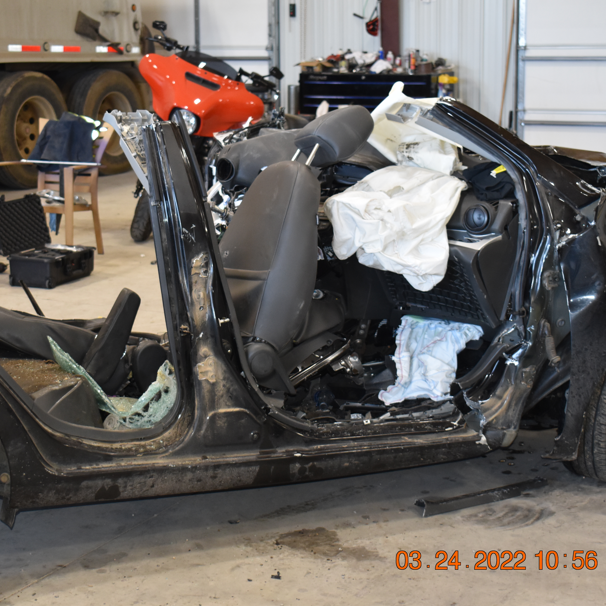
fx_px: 1367
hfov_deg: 24.9
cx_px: 228
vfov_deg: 25.0
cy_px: 302
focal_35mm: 69
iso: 1000
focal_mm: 36
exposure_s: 1/125
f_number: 4.8
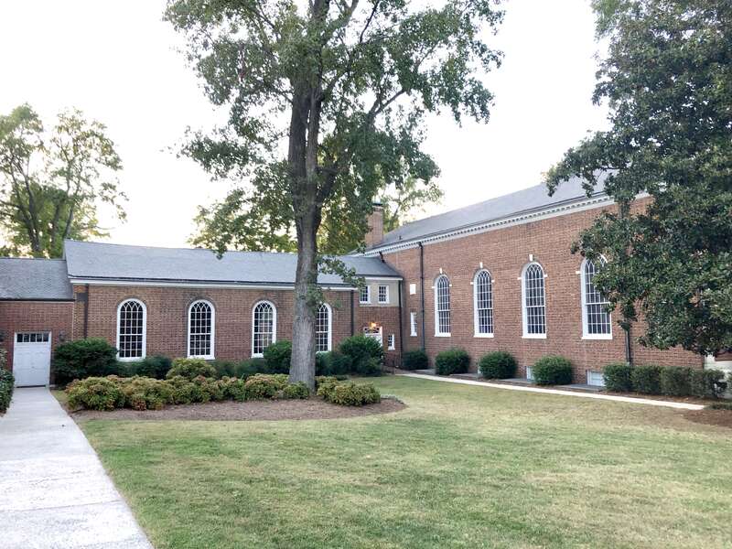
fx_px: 592
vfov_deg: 49.7
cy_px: 274
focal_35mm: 28
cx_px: 366
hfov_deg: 63.4
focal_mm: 3.99
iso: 64
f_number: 1.8
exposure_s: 1/120
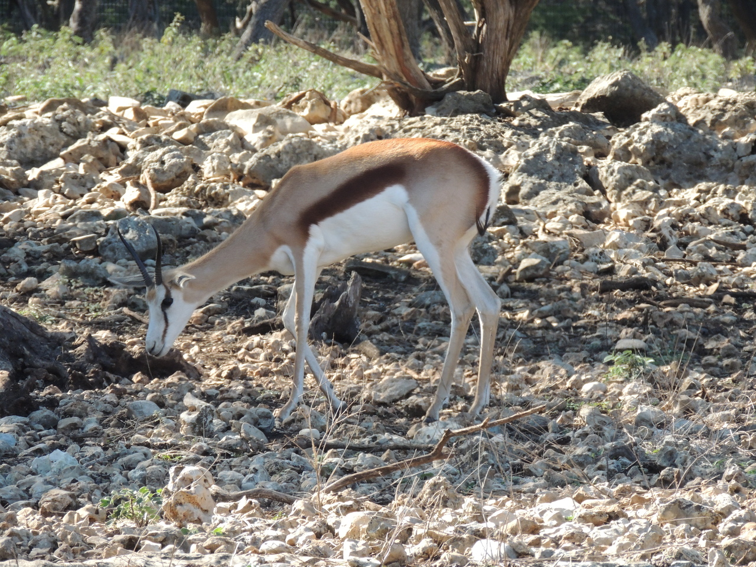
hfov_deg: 6.1
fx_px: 7098
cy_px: 284
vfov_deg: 4.6
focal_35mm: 325
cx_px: 378
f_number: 4.8
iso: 400
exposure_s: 1/500
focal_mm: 57.9
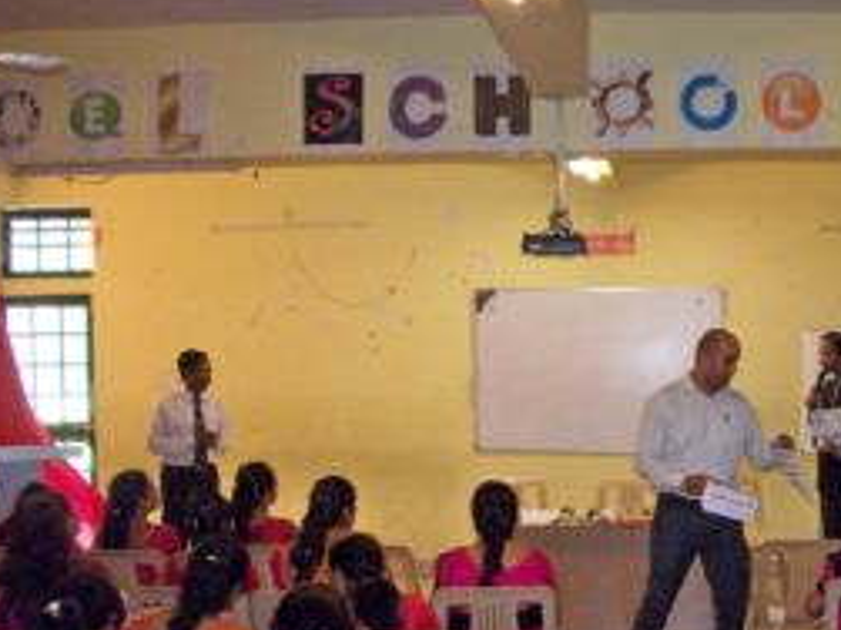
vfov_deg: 28.1
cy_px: 476
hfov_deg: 36.7
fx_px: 1238
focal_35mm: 51
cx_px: 627
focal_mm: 5.7
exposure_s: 1/60
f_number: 2.9
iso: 250
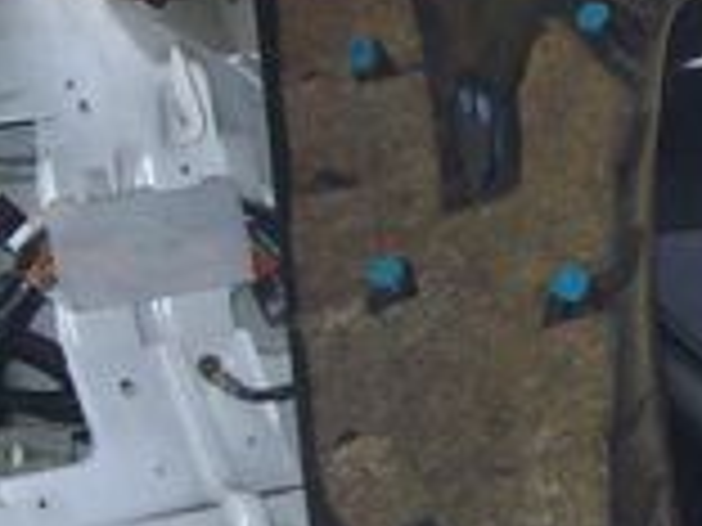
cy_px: 292
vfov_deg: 10.0
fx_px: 3001
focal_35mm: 148
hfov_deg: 13.1
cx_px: 783
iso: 200
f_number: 2.7
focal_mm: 6
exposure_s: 1/64
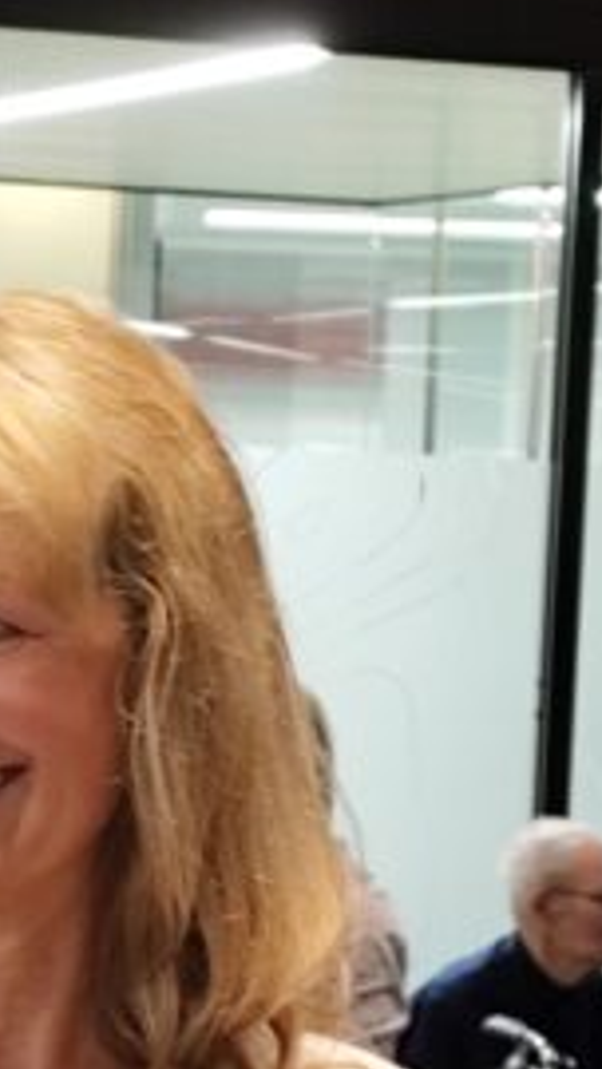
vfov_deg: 10.1
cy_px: 1016
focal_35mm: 211
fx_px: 5984
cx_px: -131
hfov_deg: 5.7
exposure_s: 1/25
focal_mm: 6.19
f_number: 1.65
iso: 320
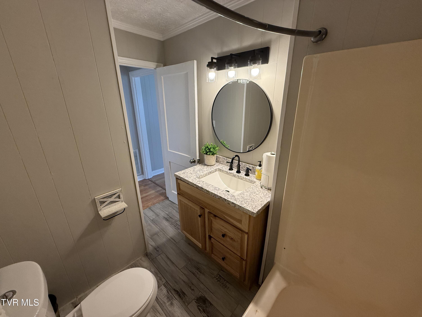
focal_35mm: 14
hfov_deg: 102.1
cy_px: 158
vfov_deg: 85.7
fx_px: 171
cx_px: 211
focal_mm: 2.22
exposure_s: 1/120
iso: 200
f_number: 2.2
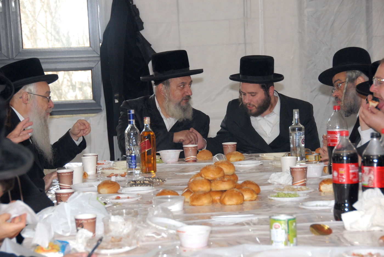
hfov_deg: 18.2
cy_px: 128
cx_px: 192
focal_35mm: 112
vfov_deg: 12.2
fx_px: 1201
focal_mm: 75
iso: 800
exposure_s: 1/60
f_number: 7.1
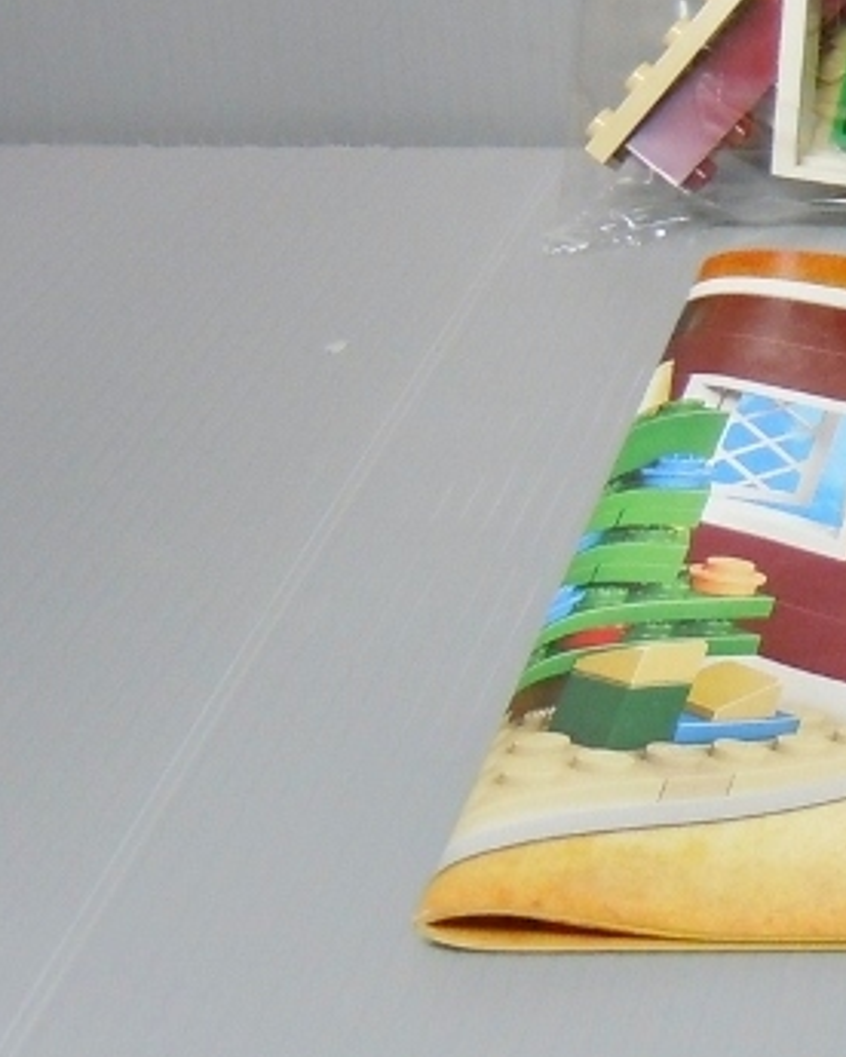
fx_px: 2723
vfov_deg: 21.4
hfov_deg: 16.0
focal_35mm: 87
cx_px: 1303
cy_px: 74
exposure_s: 1/13
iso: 200
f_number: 3.5
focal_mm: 5.4
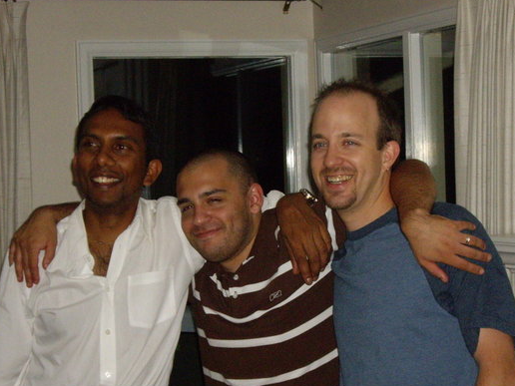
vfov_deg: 15.1
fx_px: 1458
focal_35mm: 98
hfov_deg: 20.0
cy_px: 216
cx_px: 258
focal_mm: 12.8
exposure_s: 1/80
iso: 400
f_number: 4.1
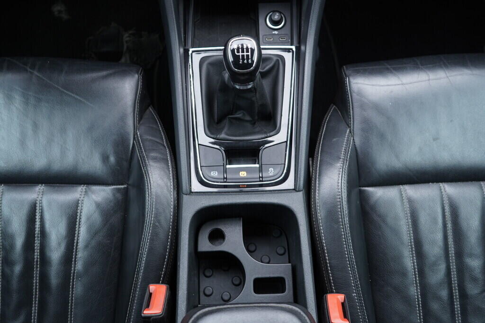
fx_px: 485
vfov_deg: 36.9
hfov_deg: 53.1
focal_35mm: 36
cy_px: 162
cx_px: 242
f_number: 2.8
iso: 320
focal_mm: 24
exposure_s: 1/40
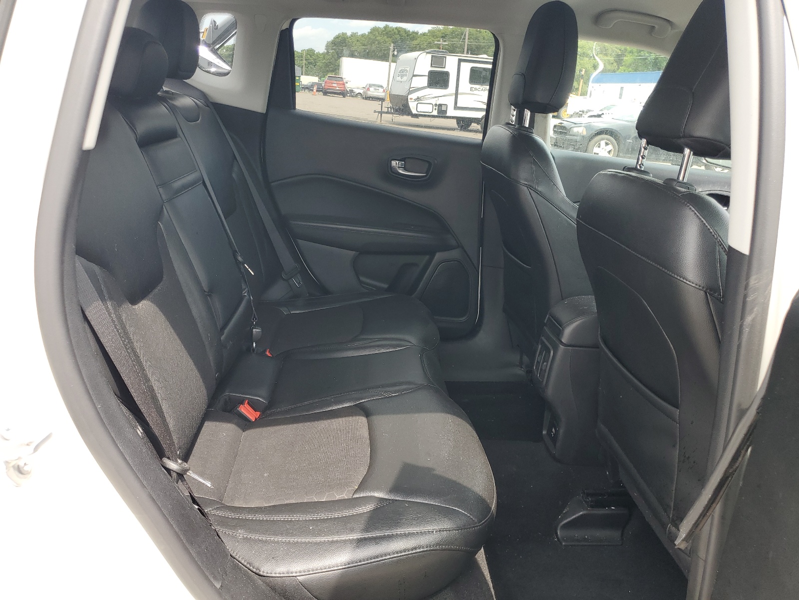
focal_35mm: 26
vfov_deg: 53.1
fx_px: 600
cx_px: 400
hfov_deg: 67.3
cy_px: 300
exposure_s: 1/385
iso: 50
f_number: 1.5
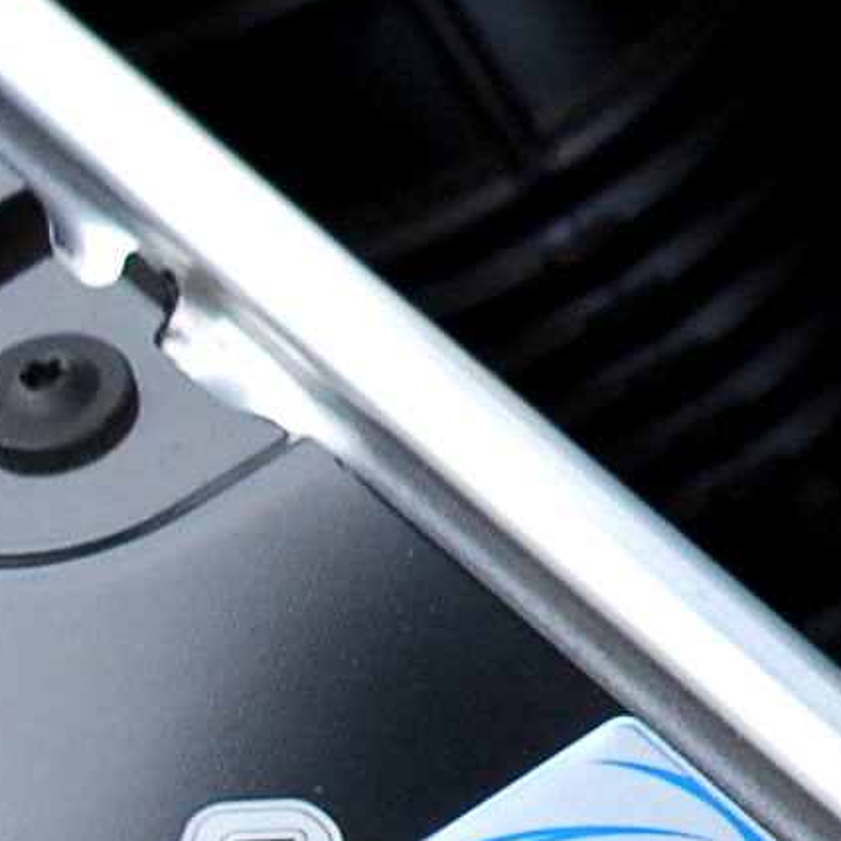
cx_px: 2782
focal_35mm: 304
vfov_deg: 5.7
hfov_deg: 5.3
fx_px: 8353
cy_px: 4
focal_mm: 35
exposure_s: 1/400
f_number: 3.2
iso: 400
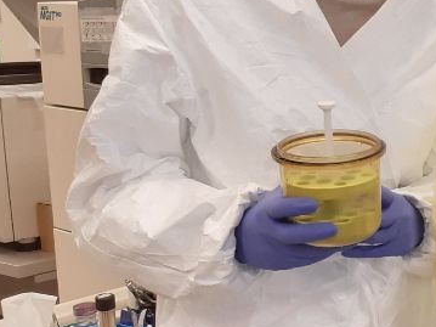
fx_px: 1095
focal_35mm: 87
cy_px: 151
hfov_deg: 19.0
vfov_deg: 17.0
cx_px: 703
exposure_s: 1/50
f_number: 1.7
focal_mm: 3.92
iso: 125
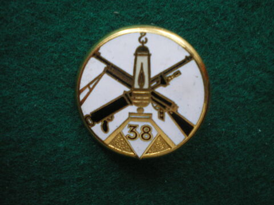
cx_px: 137
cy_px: 102
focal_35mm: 38
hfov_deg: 49.0
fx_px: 301
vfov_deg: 37.7
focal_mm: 6.3
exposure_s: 1/30
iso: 400
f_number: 3.1
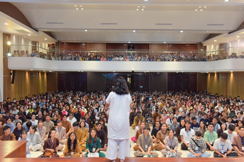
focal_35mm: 35
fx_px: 237
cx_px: 122
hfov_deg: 54.4
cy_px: 81
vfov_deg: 37.8
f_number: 4
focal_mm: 35
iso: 1250
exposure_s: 1/100
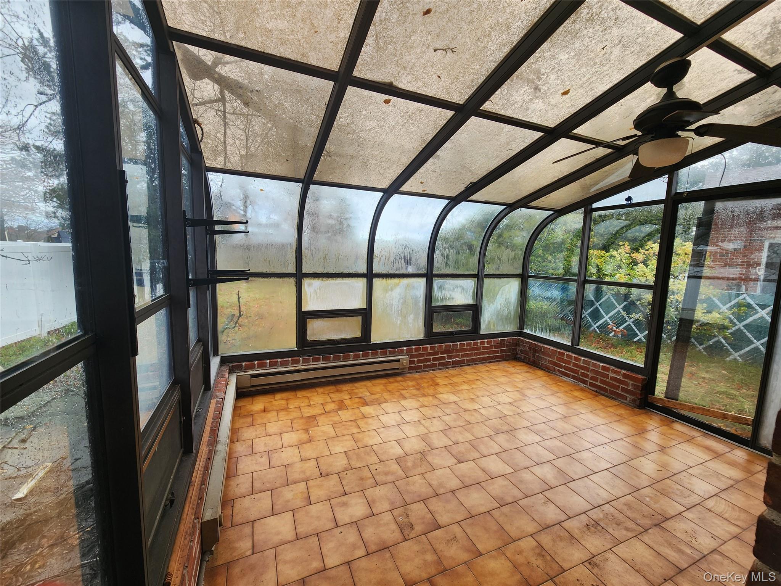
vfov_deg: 89.9
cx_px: 390
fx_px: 293
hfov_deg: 106.2
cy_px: 293
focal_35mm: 13
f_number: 2.2
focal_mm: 2.2
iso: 50
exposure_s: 1/130
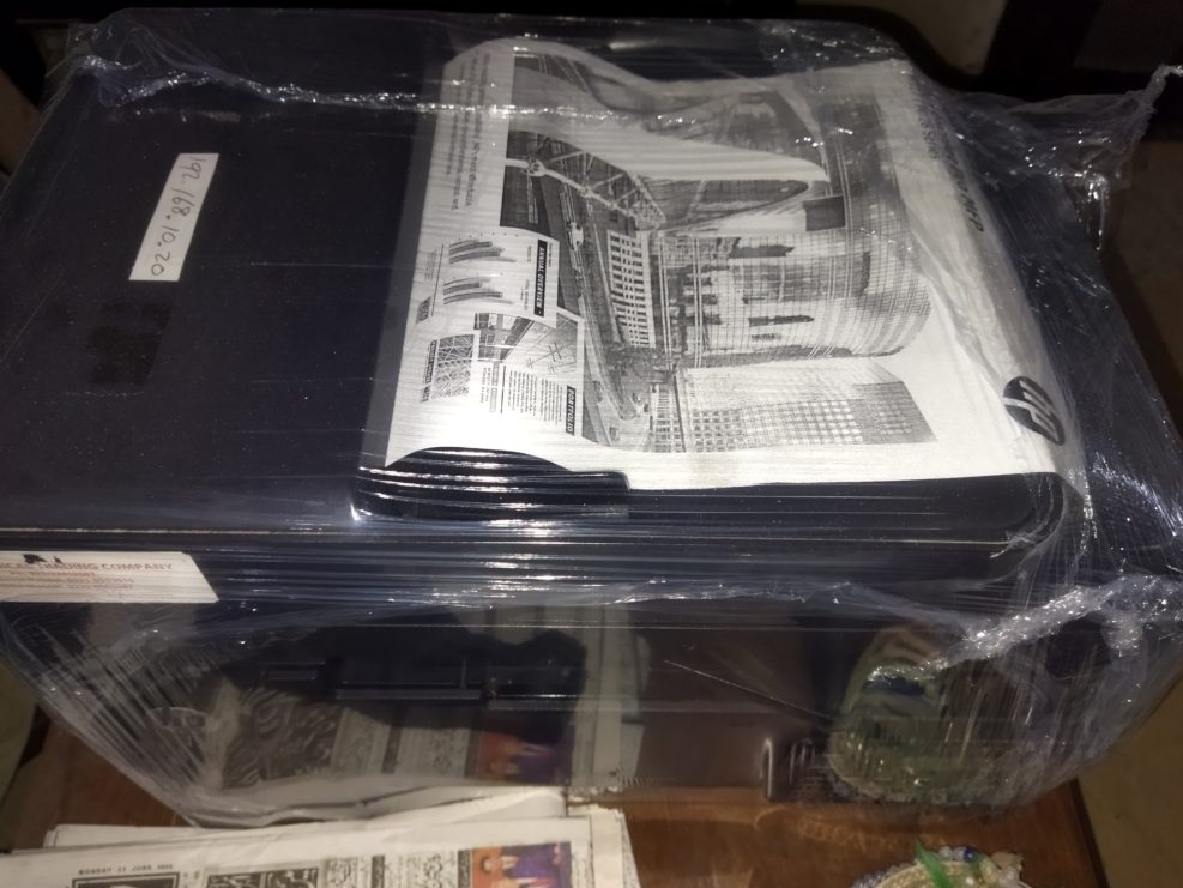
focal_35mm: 28
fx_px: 957
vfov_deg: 49.8
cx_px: 575
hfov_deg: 63.4
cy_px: 459
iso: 350
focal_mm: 4.71
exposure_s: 1/33
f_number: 1.79
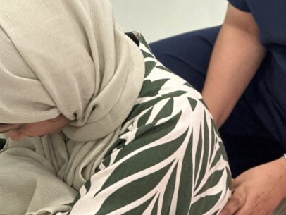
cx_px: 221
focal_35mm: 194
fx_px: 1604
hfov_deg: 10.2
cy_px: -51
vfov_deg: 7.6
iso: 160
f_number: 2.8
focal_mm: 9
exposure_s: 1/33
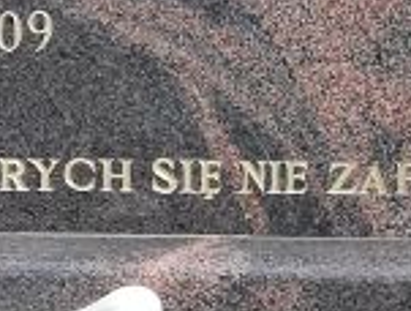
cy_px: -71
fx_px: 2464
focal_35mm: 207
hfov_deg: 9.5
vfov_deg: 7.1
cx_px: 98
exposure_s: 1/618
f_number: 2.2
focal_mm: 3.81
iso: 50
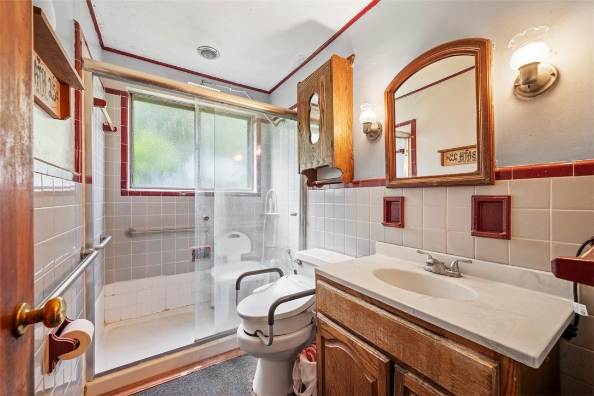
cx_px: 297
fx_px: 231
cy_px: 198
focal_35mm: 14
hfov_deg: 104.3
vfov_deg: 81.2
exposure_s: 1/6
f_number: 8
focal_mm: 14
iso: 400
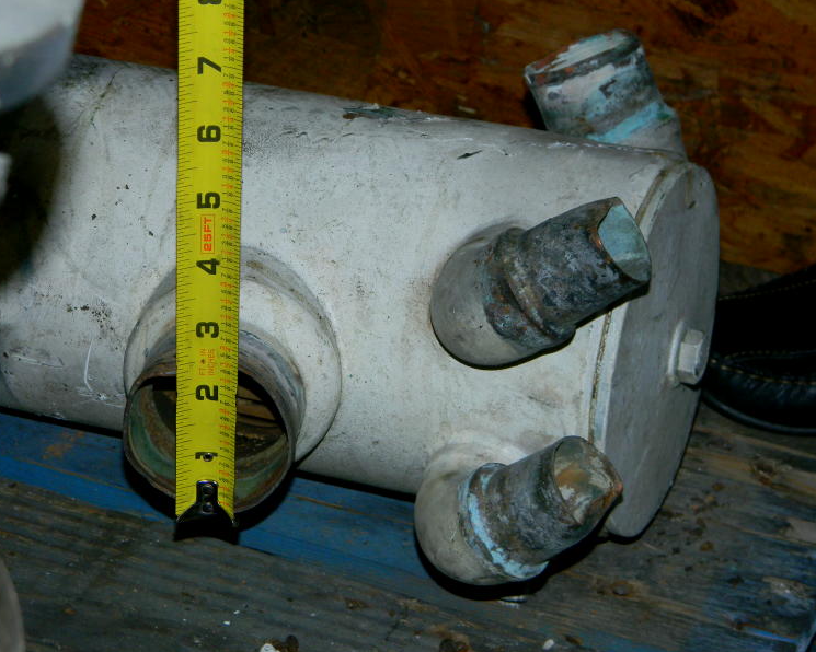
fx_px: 2657
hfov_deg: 17.5
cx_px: 387
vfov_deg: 14.0
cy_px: 326
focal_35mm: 110
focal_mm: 19
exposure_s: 1/30
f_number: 4.7
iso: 200
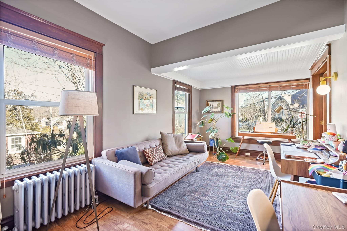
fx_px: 154
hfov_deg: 96.8
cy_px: 116
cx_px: 174
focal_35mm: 16
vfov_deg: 73.7
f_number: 7.1
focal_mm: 16
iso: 1000
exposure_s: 1/3
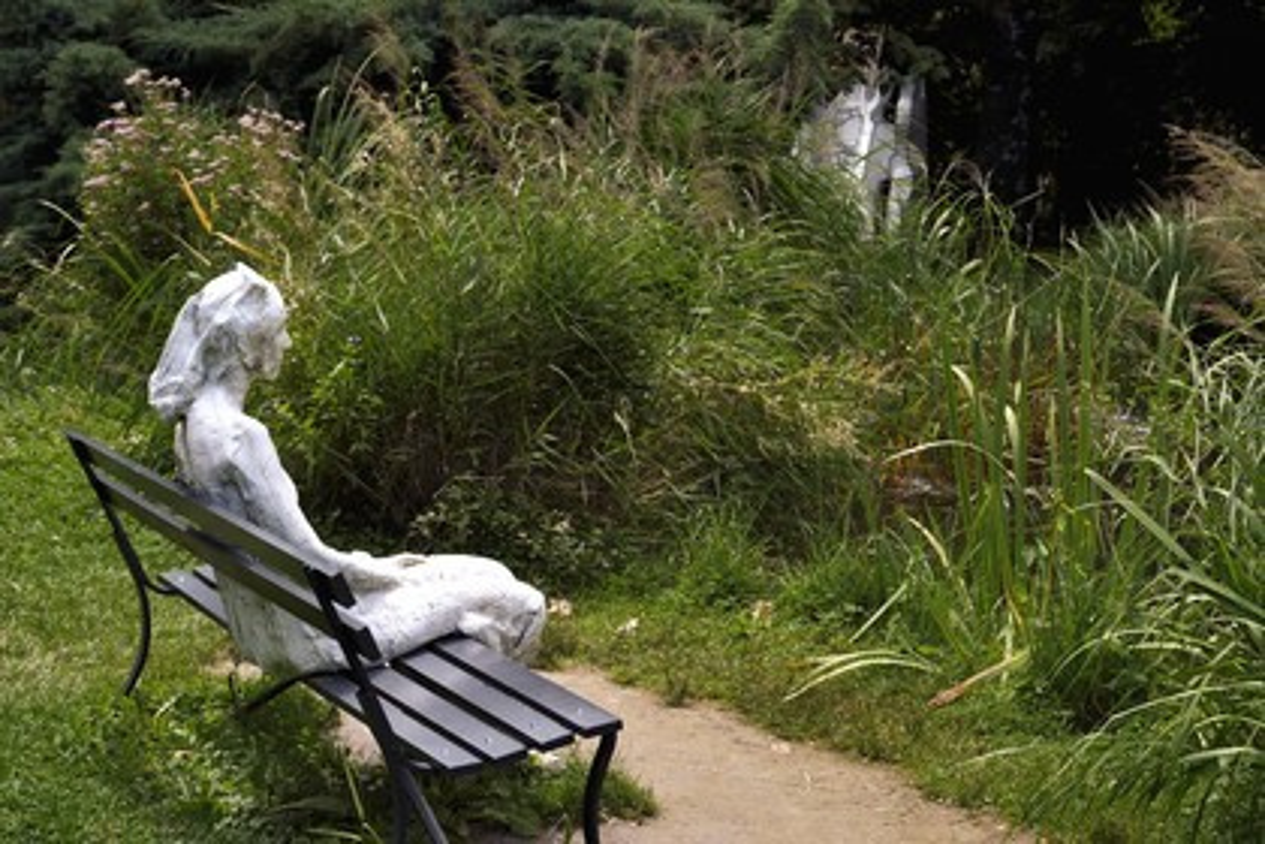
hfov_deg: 31.0
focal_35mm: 65
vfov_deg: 20.9
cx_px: 632
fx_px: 2284
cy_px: 422
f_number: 10
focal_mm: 65
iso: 200
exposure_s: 1/250
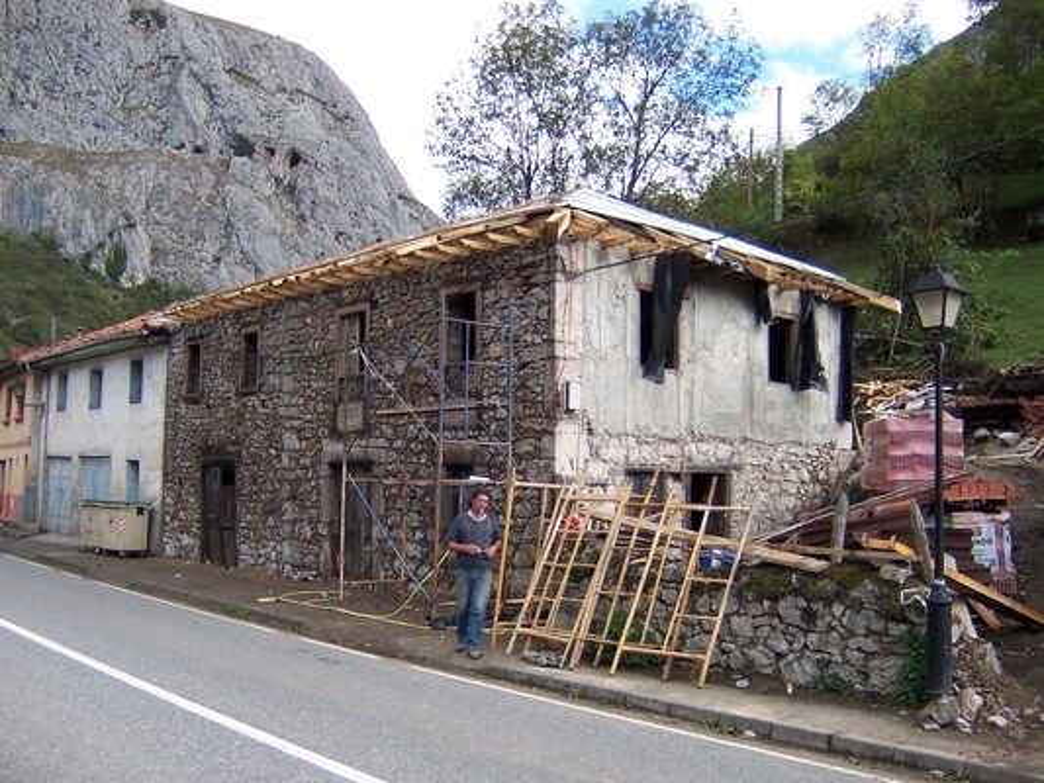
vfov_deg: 39.7
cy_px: 392
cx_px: 522
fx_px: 1086
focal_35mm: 36
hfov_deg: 51.3
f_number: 2.2
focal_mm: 5.6
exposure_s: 1/750
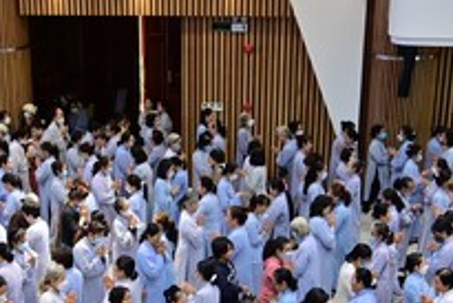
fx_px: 957
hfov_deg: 26.5
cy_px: 326
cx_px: 144
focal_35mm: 76
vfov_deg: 17.4
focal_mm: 24
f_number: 4
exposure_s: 1/160
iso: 1250
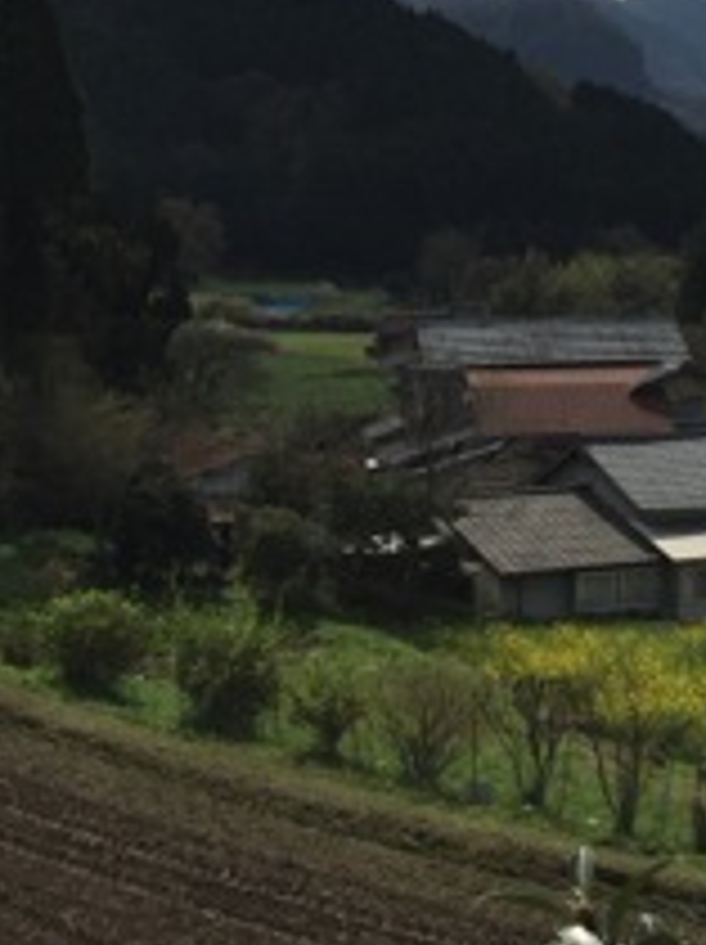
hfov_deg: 17.7
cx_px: 274
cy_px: 274
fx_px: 2262
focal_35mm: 83
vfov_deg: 23.4
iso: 32
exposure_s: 1/4405
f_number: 2.2
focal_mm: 4.15
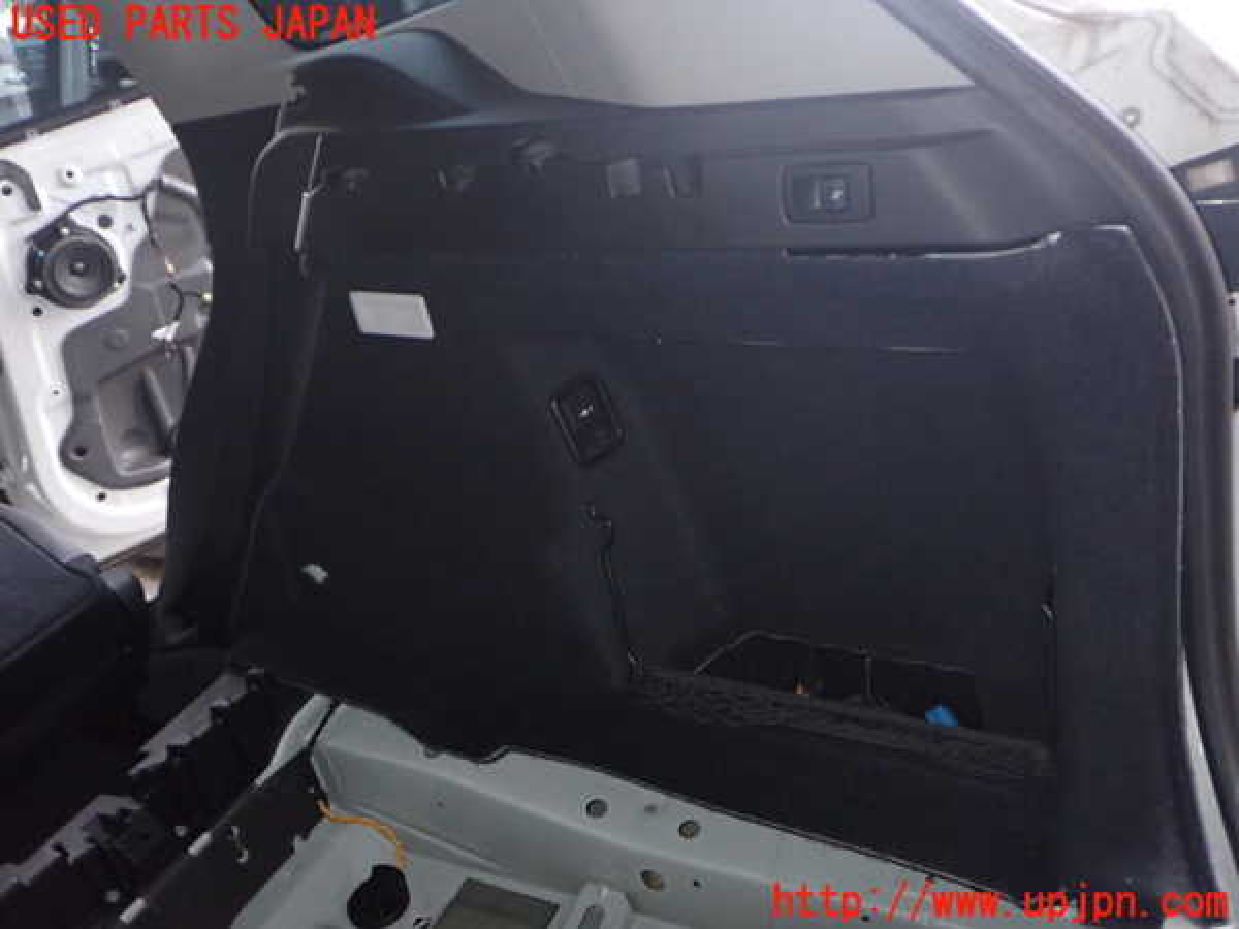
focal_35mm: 30
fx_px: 1074
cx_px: 620
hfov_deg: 60.0
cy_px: 464
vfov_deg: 46.8
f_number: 6.3
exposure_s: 1/30
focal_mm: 5.4
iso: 800
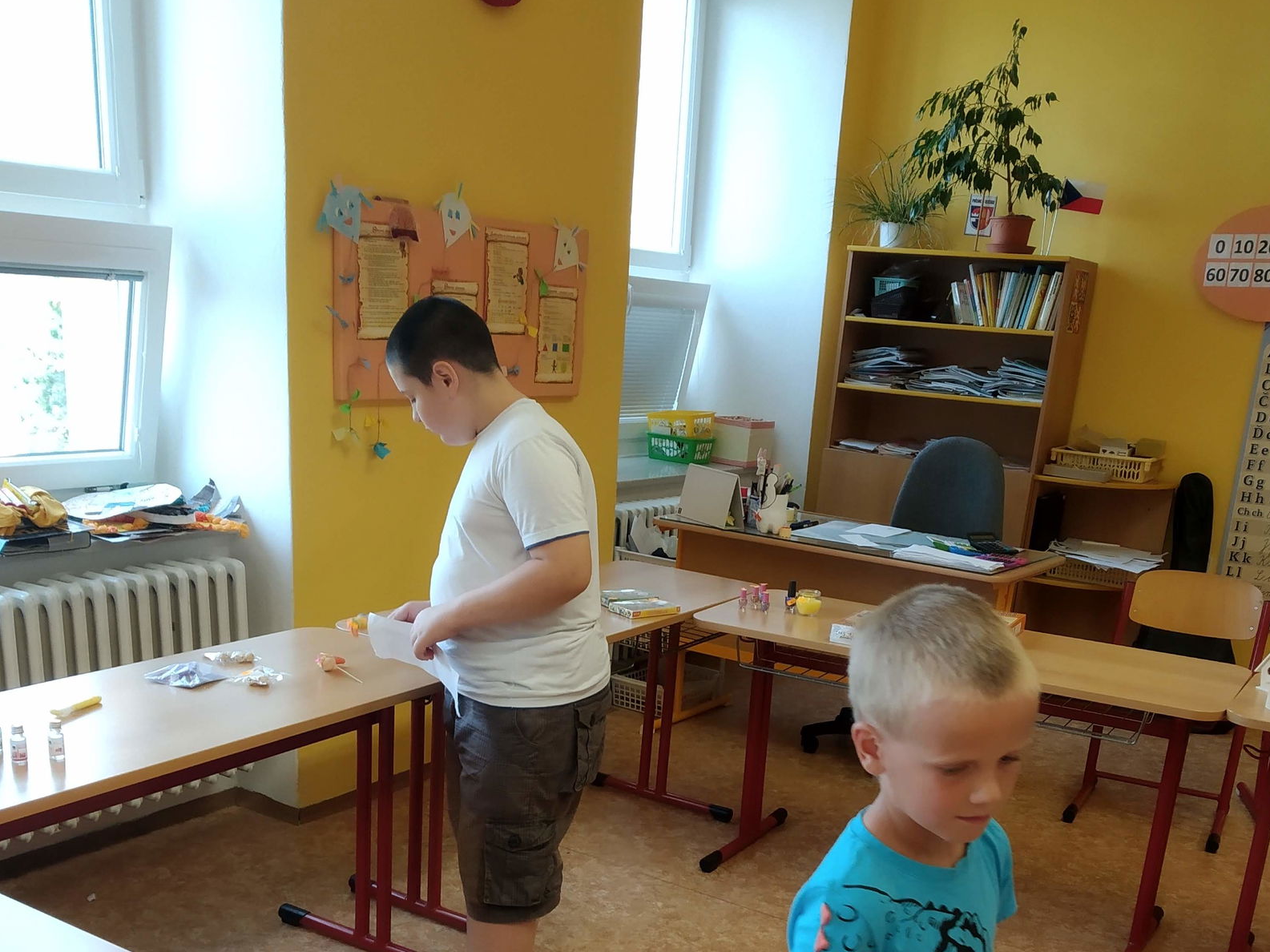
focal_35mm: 35
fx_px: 1284
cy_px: 775
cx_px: 640
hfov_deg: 52.6
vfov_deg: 39.0
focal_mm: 3.82
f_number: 2.2
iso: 125
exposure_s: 1/50
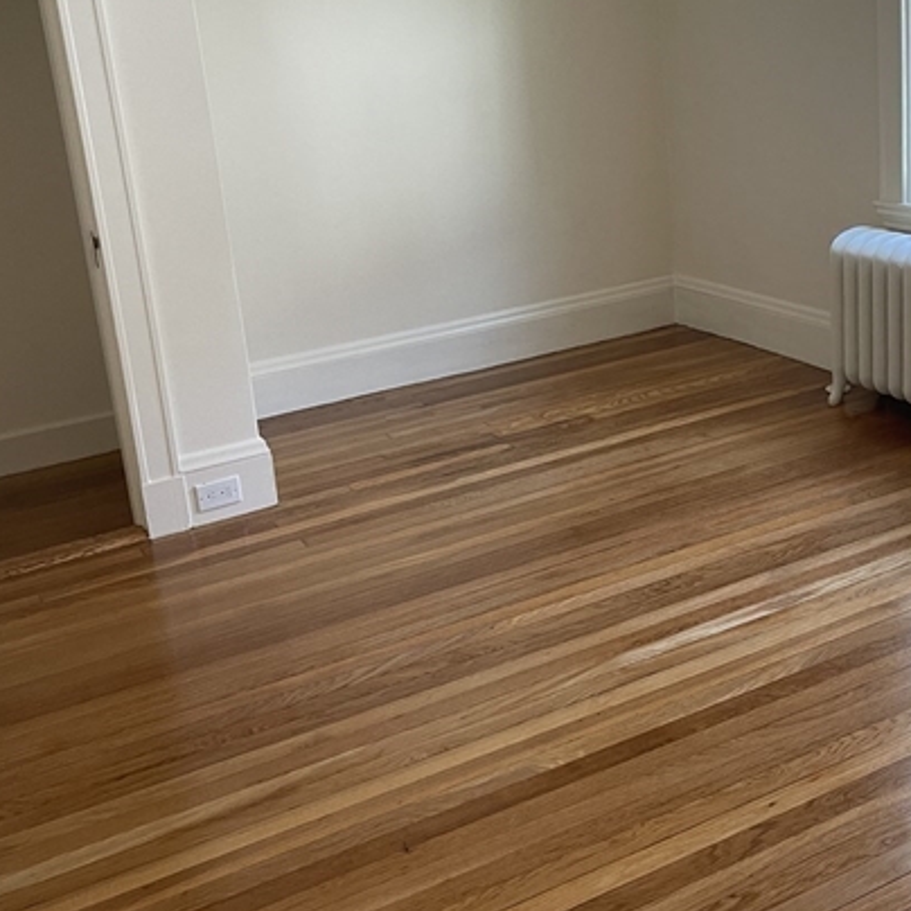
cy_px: 313
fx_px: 1251
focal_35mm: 42
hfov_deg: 39.9
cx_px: 548
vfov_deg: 39.6
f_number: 1.6
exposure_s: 1/78
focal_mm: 5.1
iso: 125
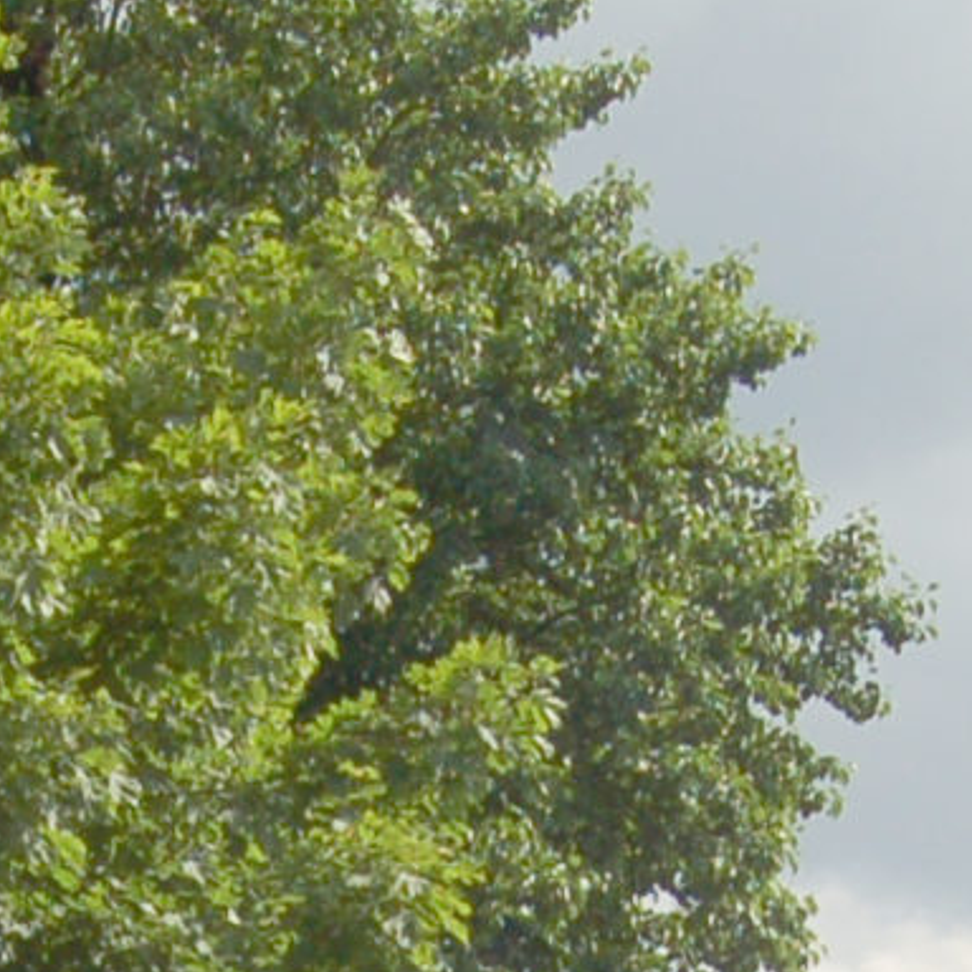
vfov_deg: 11.0
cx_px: 172
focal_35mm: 153
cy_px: 1458
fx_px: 4861
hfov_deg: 11.4
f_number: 8
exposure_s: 1/250
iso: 200
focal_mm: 18
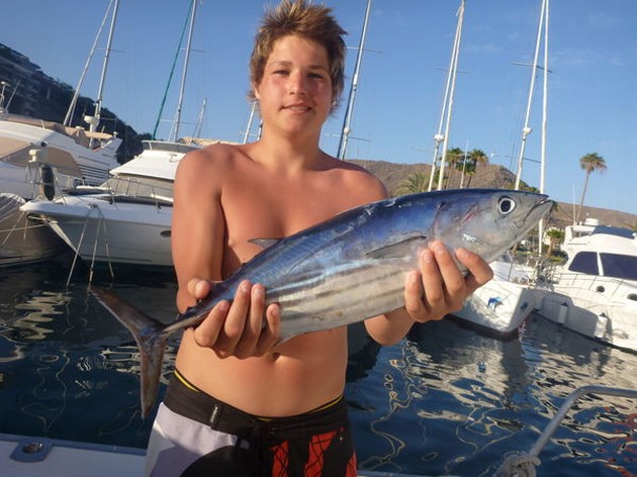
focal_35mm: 28
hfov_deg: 63.5
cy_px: 238
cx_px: 318
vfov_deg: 49.7
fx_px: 515
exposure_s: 1/640
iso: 100
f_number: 3.3
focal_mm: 4.9
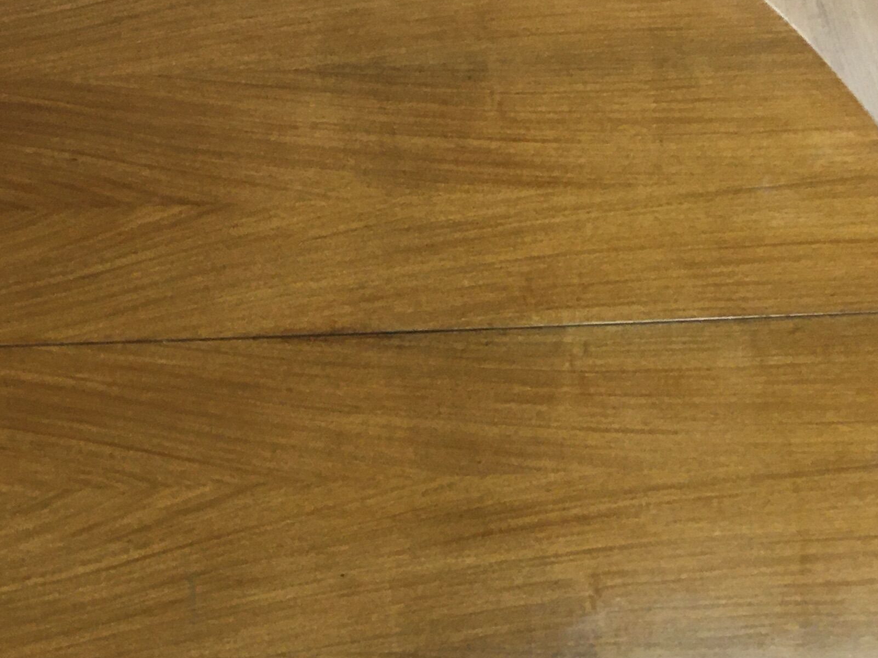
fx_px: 1851
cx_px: 70
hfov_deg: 25.7
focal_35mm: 73
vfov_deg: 20.1
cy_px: 454
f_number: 2.2
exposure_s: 1/33
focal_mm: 4.15
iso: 50
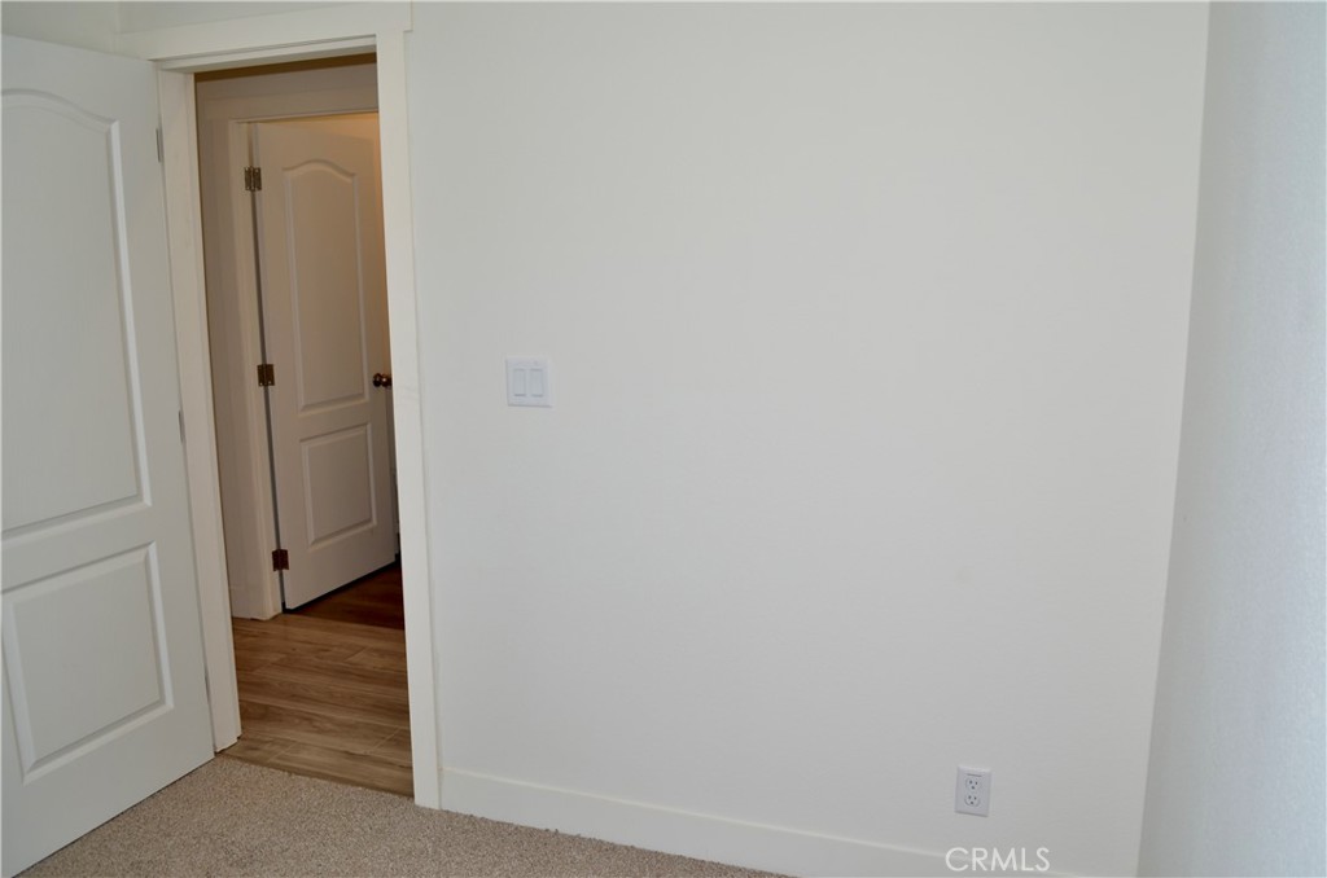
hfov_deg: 67.5
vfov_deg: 47.7
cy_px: 439
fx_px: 993
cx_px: 664
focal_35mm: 27
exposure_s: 1/60
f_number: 6.3
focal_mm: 18
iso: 200
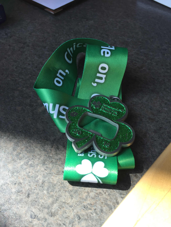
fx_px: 191
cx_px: 86
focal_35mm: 29
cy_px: 114
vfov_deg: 61.7
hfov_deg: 48.2
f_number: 2.2
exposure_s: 1/229
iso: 32
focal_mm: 4.15
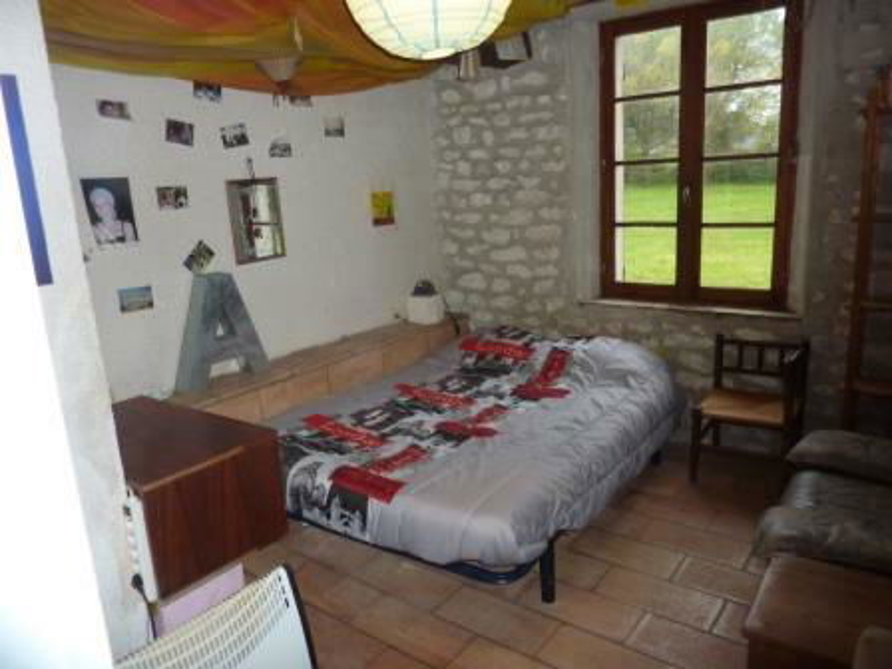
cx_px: 446
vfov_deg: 54.9
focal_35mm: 25
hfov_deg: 69.4
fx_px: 644
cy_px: 334
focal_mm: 4.1
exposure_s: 1/30
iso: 250
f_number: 3.3
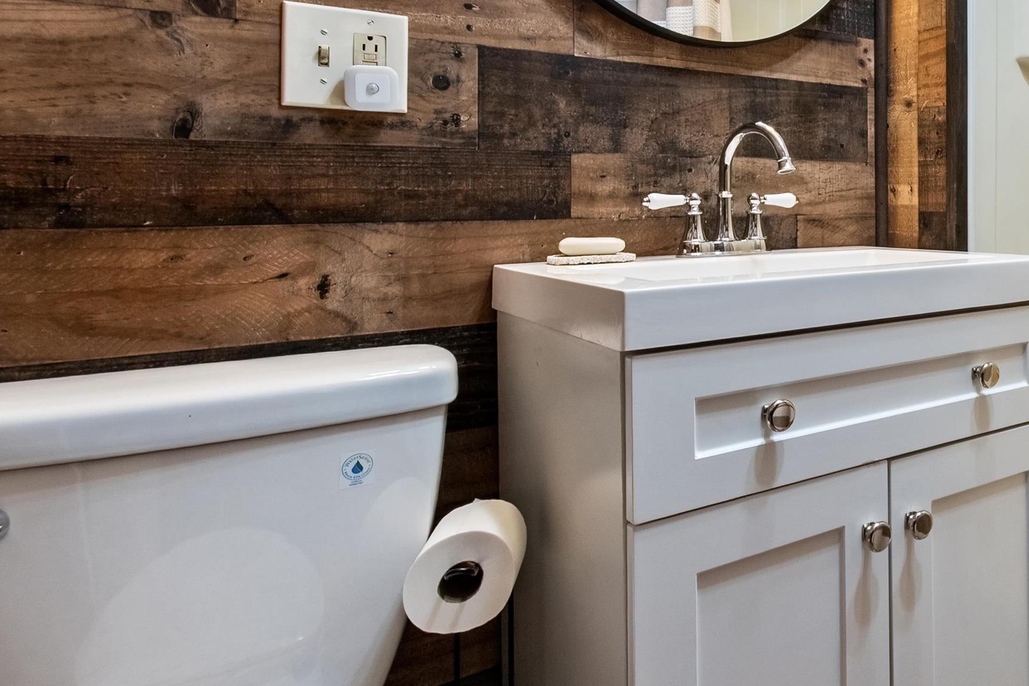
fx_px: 772
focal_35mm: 27
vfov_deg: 45.4
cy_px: 134
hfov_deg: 58.1
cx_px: 919
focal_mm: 10
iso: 250
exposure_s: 1/4
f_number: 9
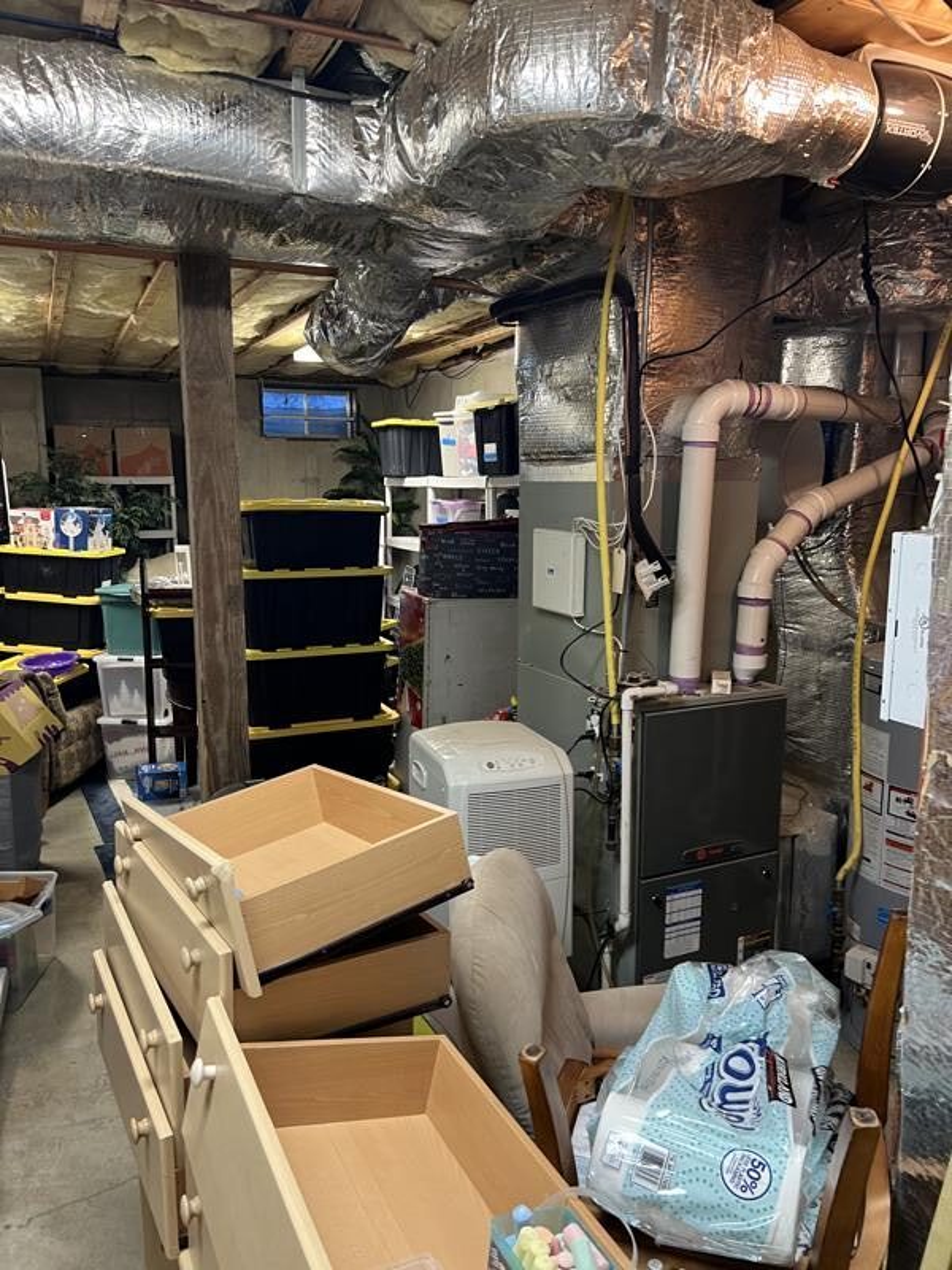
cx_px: 476
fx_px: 953
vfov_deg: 67.3
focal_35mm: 26
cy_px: 635
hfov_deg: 53.1
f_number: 1.5
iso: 200
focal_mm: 5.7
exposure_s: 1/60
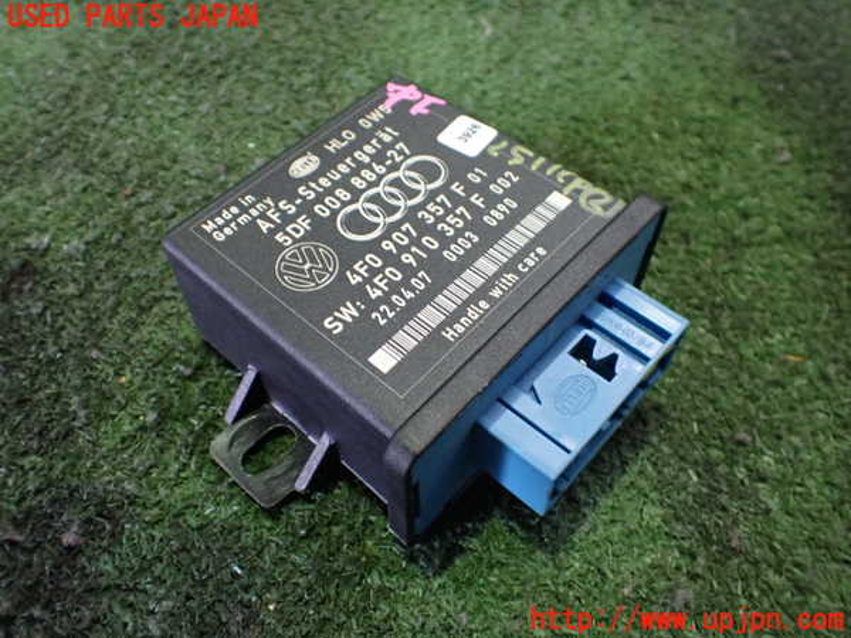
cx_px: 426
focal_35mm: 30
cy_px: 319
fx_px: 738
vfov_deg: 46.8
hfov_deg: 60.0
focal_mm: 5.4
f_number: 2.3
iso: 800
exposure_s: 1/50
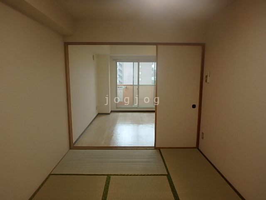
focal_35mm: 21
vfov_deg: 63.4
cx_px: 133
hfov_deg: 79.0
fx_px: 161
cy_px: 100
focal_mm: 3.7
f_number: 3.5
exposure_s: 1/60
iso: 125
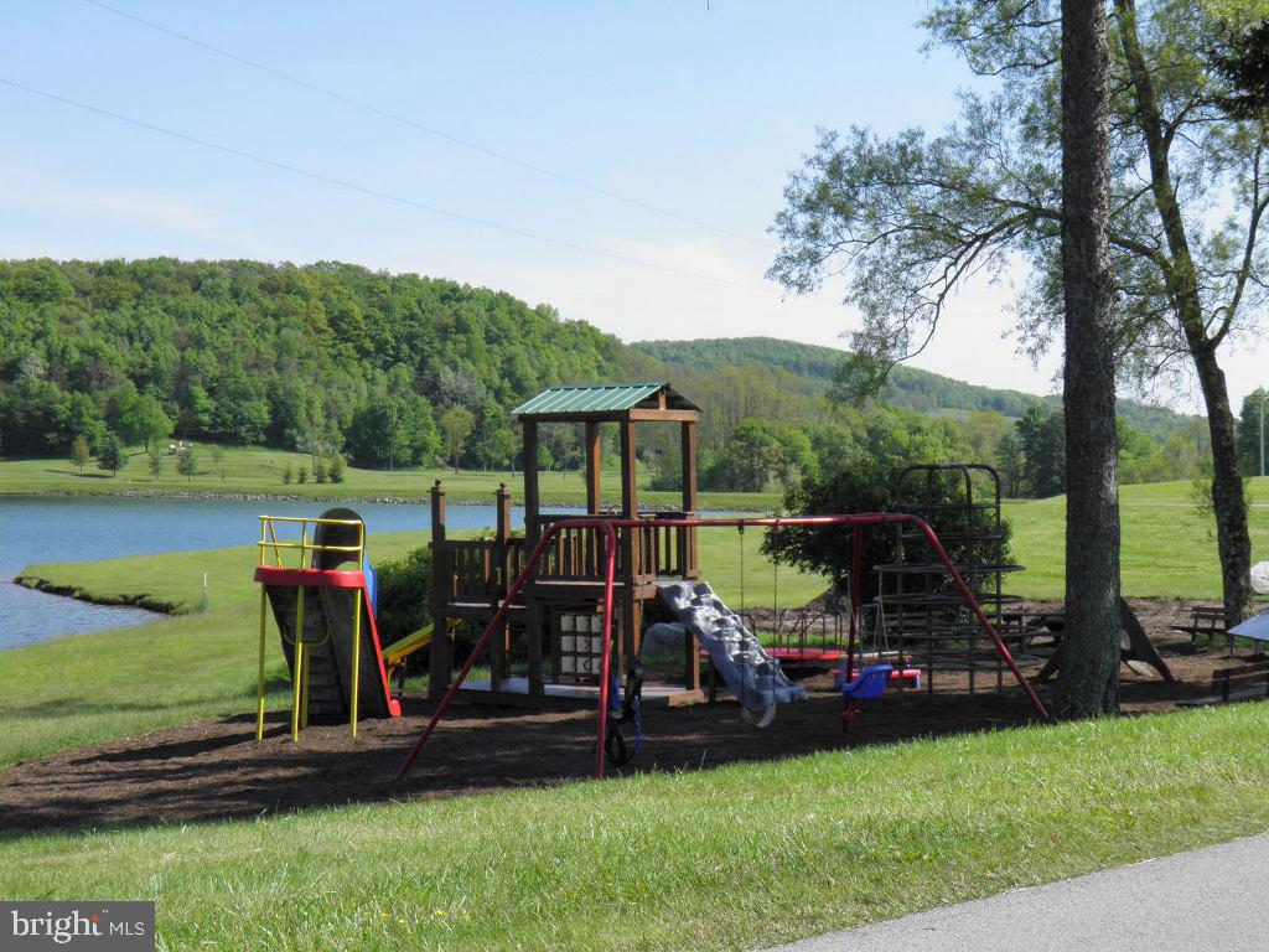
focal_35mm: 62
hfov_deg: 31.2
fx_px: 2273
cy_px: 476
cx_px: 634
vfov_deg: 23.7
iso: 50
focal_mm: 11.2
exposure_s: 1/200
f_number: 6
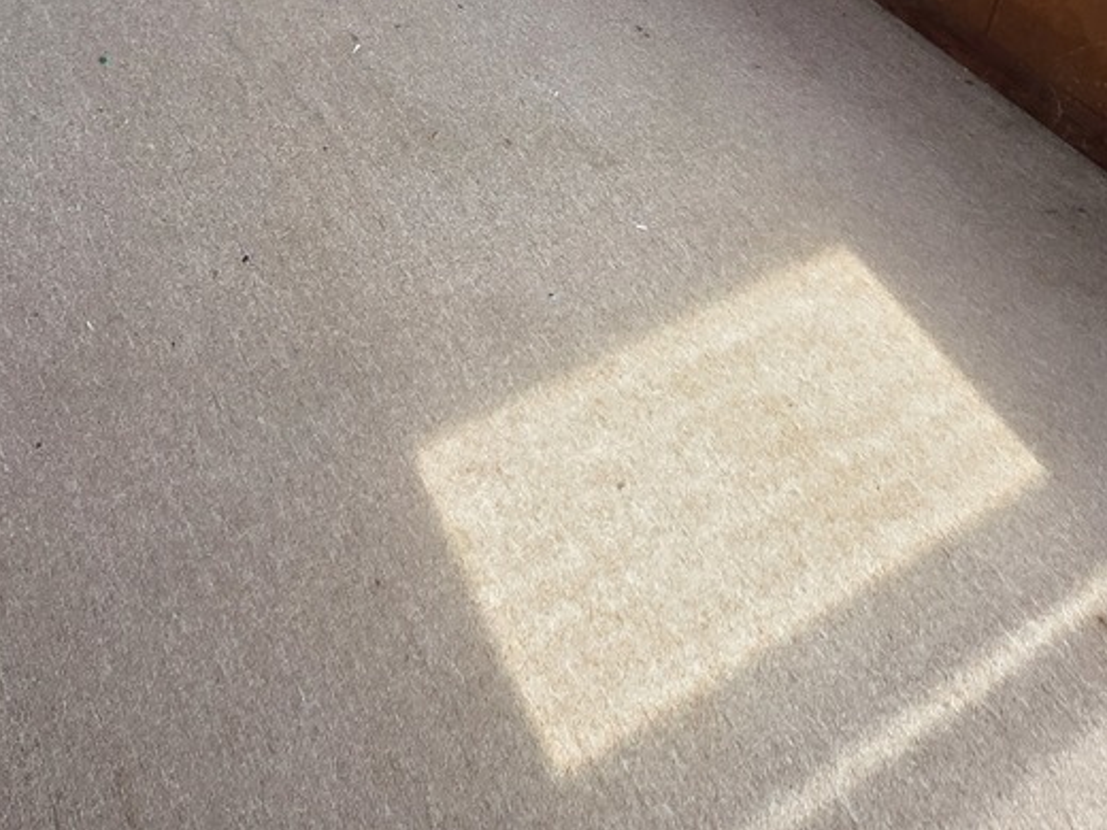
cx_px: 290
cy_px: -317
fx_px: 1151
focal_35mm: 36
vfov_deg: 29.5
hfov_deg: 49.5
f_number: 1.9
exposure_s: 1/359
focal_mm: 2.2
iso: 125
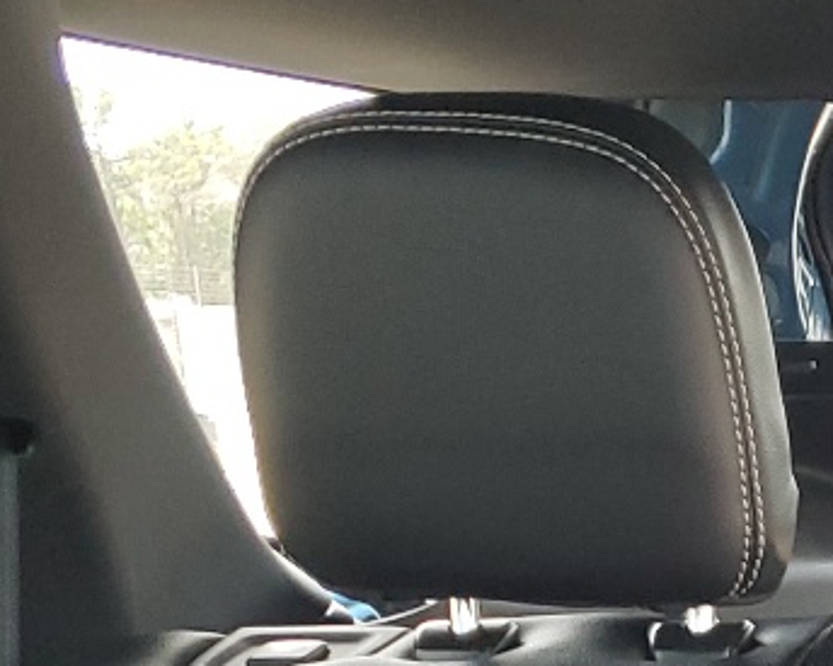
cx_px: 1535
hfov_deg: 14.3
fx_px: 2908
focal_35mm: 118
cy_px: 1267
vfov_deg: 11.9
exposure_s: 1/60.2
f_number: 1.5
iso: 64
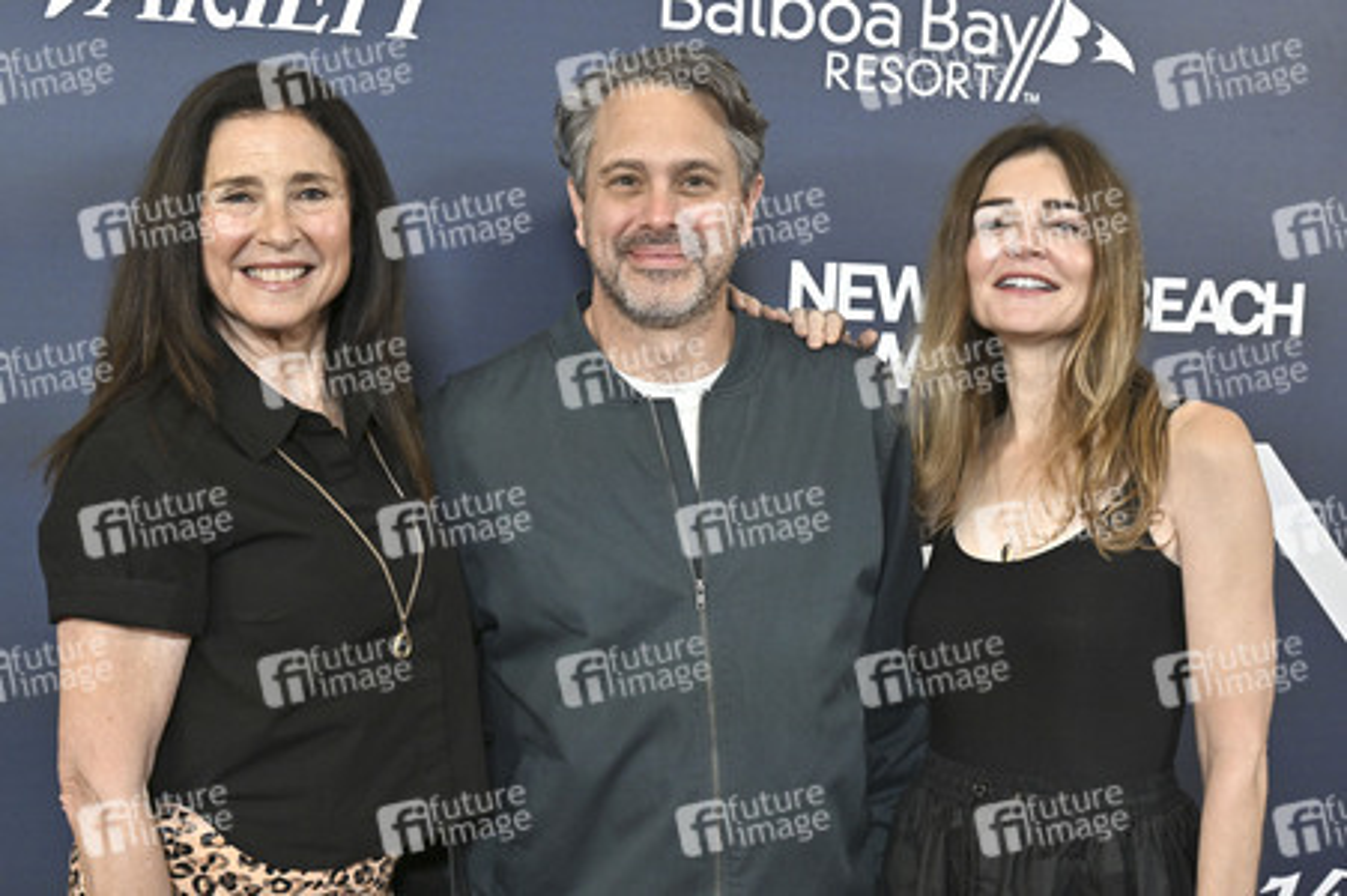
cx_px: 674
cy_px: 448
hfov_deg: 38.2
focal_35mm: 52
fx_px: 1944
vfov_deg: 26.0
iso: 2500
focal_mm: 52
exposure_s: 1/320
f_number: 5.6
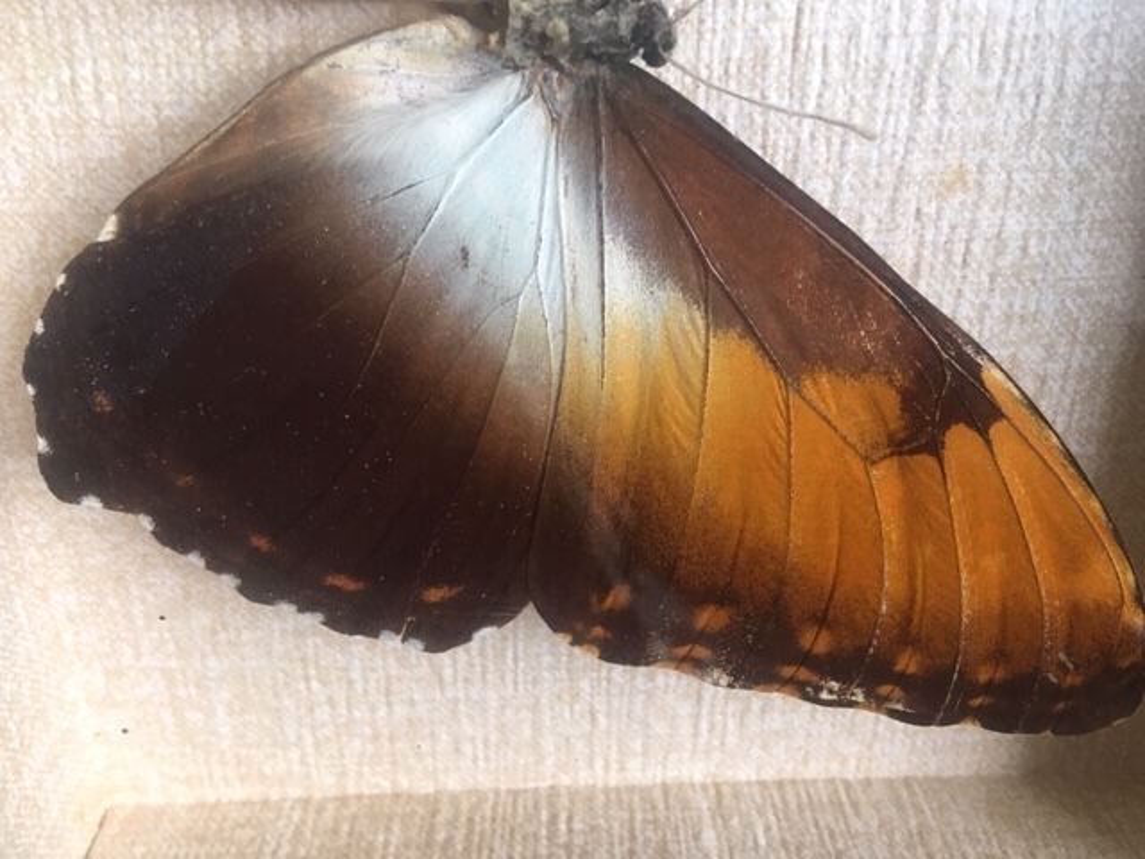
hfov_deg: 61.7
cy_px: 430
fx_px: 959
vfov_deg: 48.2
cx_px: 572
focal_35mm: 29
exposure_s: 1/33
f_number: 2.2
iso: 160
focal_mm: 4.15
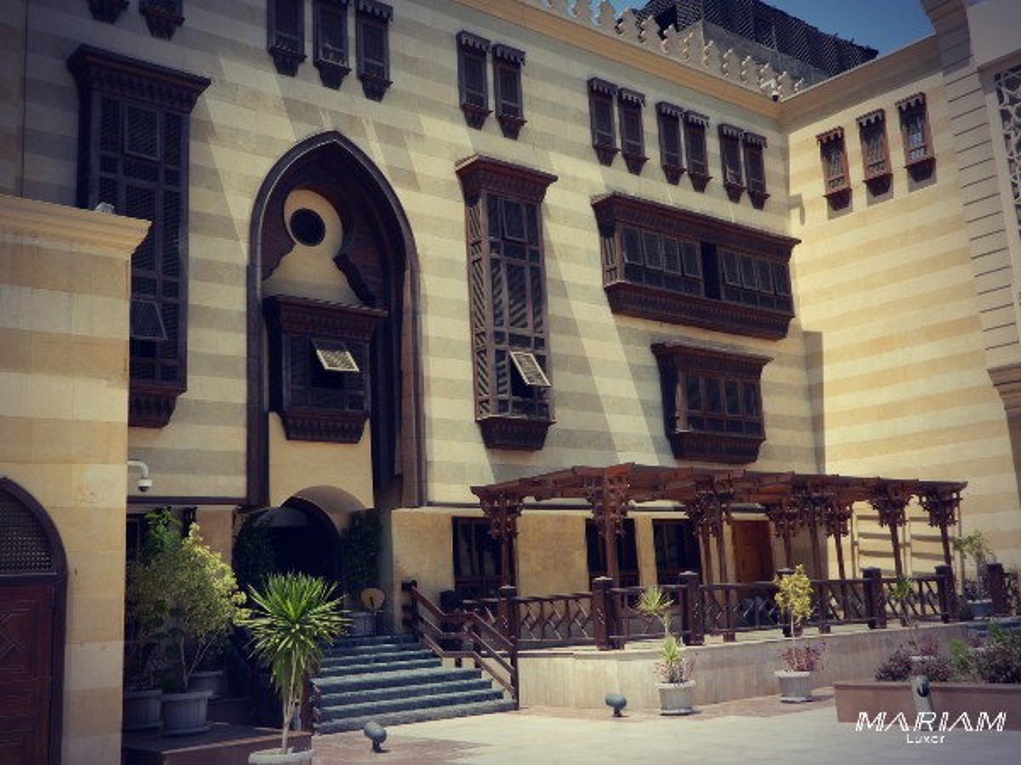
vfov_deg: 40.7
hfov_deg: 52.6
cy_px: 382
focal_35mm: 35
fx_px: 1032
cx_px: 510
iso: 80
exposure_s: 1/800
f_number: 3.3
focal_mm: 6.2
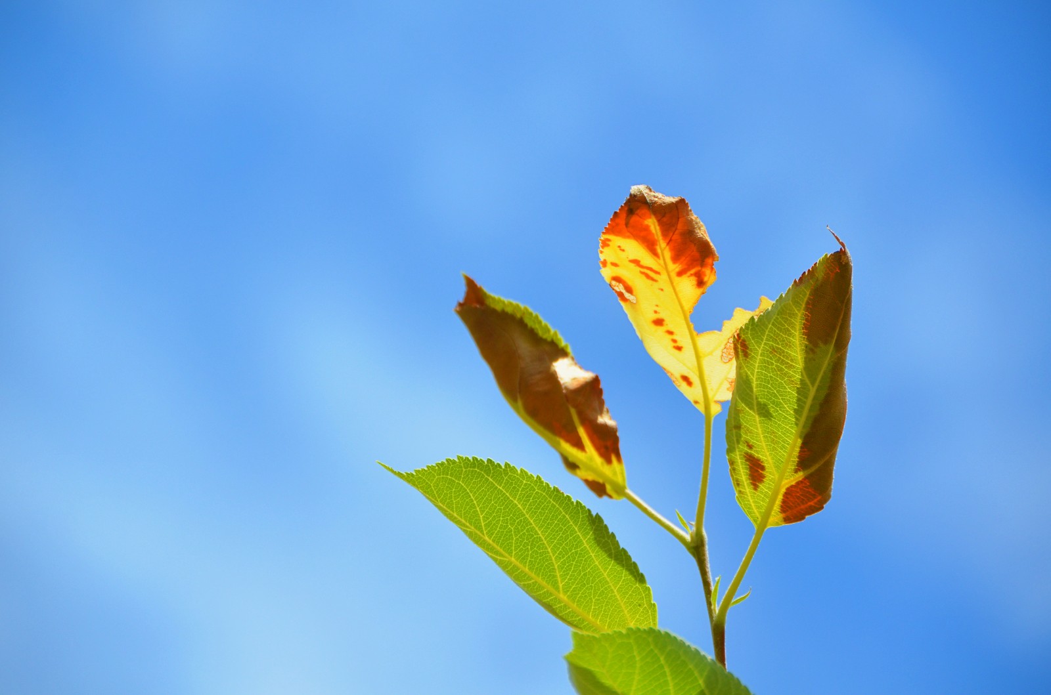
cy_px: 348
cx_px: 526
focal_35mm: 300
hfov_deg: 6.9
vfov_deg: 4.6
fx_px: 8738
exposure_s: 1/2000
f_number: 5.6
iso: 320
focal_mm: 200
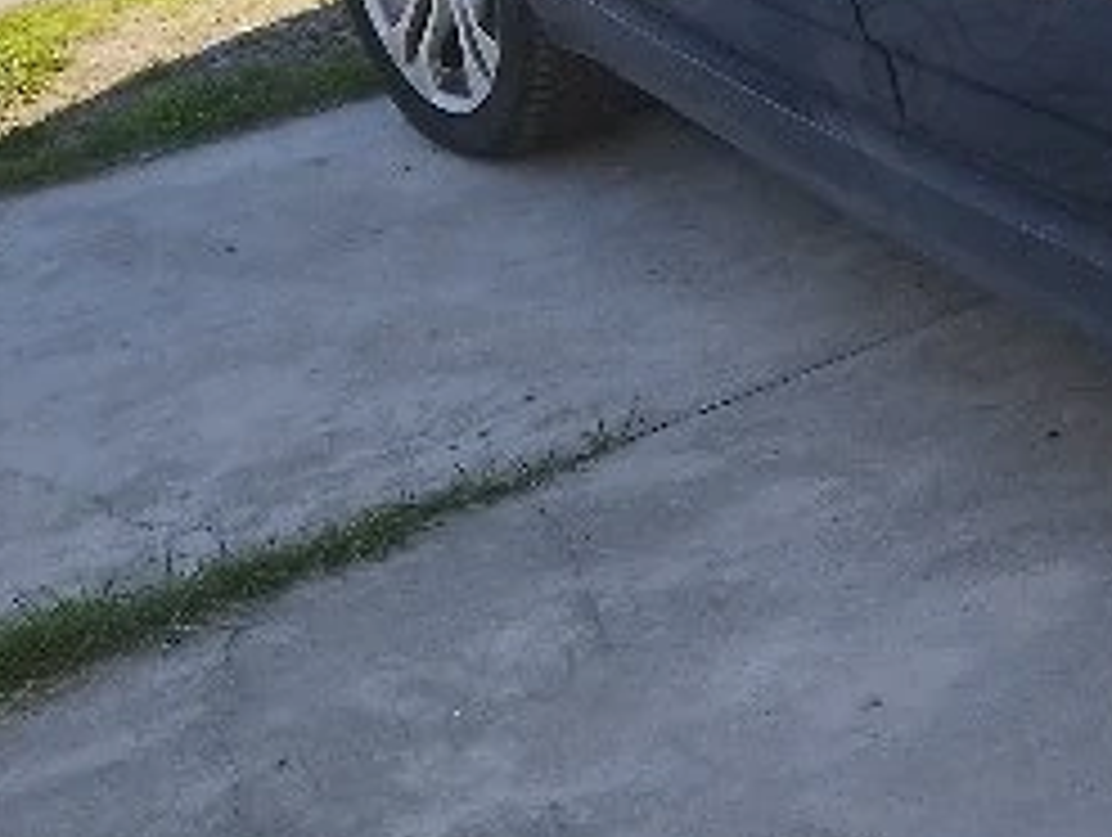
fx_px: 3121
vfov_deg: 14.8
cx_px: 1589
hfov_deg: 18.3
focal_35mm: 97
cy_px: -180
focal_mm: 5.89
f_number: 1.89
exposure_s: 1/769
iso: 50
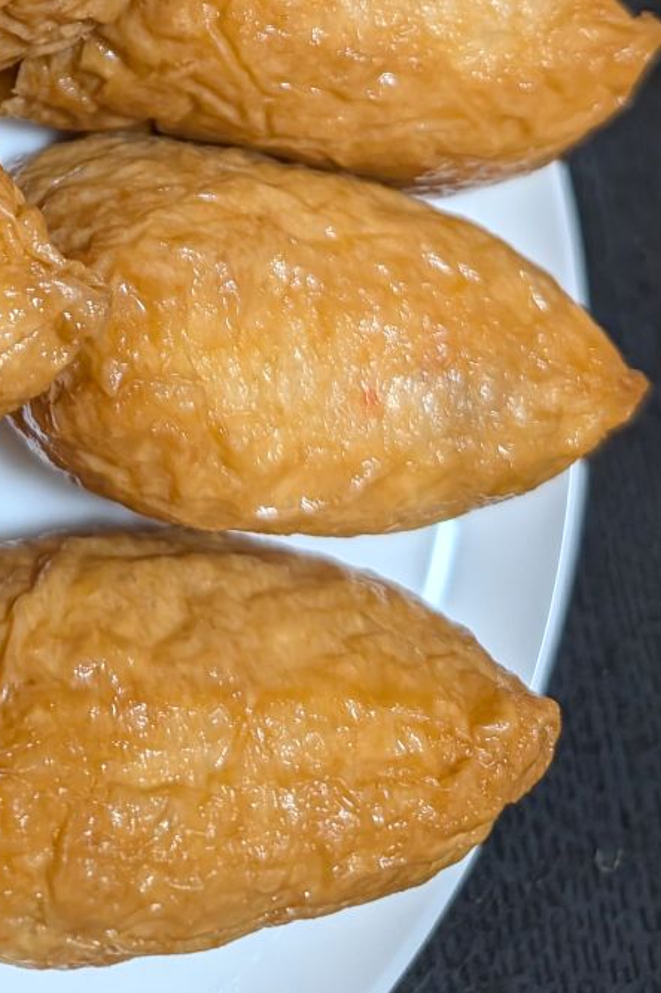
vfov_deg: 29.3
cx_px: -29
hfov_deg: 21.6
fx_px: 1654
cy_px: -167
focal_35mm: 60
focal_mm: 6.9
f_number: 1.68
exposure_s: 1/38.2
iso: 35
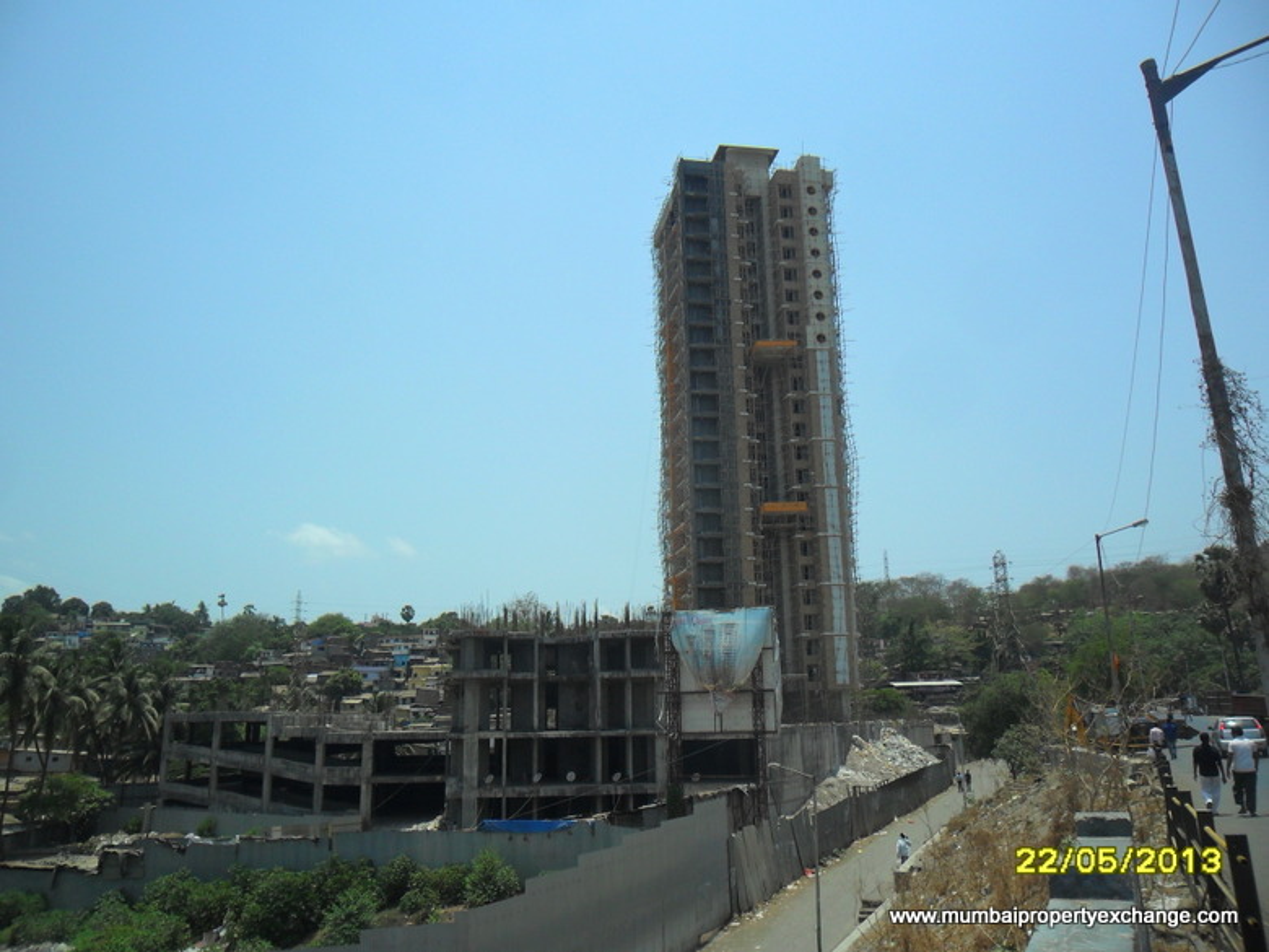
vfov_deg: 51.4
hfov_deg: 65.3
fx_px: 990
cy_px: 476
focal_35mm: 27
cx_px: 634
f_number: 8.9
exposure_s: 1/250
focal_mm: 4.9
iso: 100
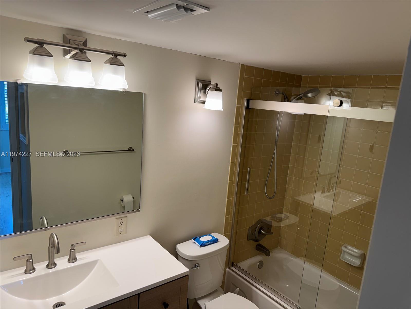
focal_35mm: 24
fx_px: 285
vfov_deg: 56.8
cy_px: 154
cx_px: 206
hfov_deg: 71.6
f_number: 1.78
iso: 64
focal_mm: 6.76
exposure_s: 1/120
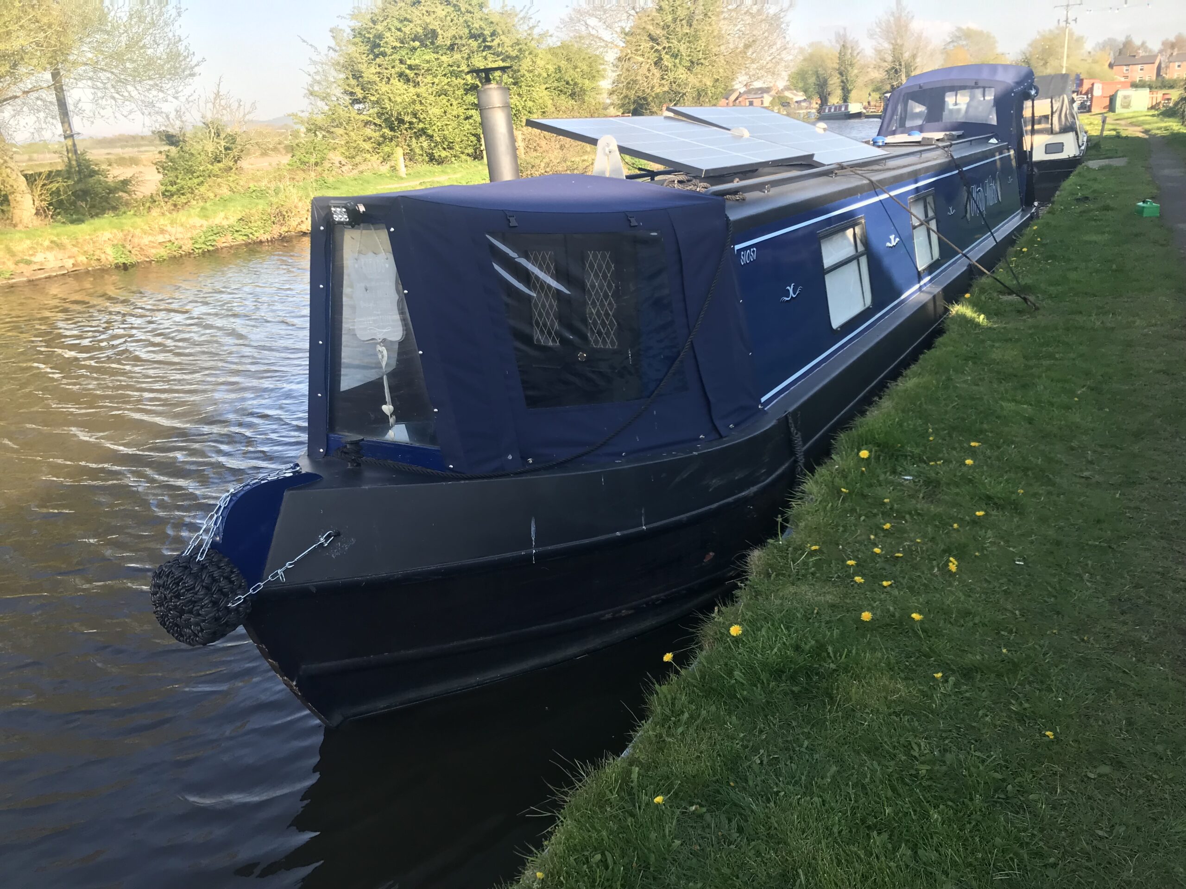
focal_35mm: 28
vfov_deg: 49.7
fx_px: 959
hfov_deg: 63.4
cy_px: 444
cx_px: 593
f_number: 1.8
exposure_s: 1/396
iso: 20
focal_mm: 3.99
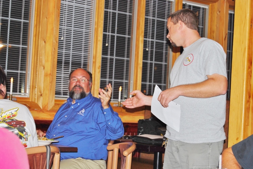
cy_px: 84
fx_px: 580
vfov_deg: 16.6
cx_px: 126
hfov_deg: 24.6
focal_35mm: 82
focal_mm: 55
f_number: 5.6
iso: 200
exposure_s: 1/60
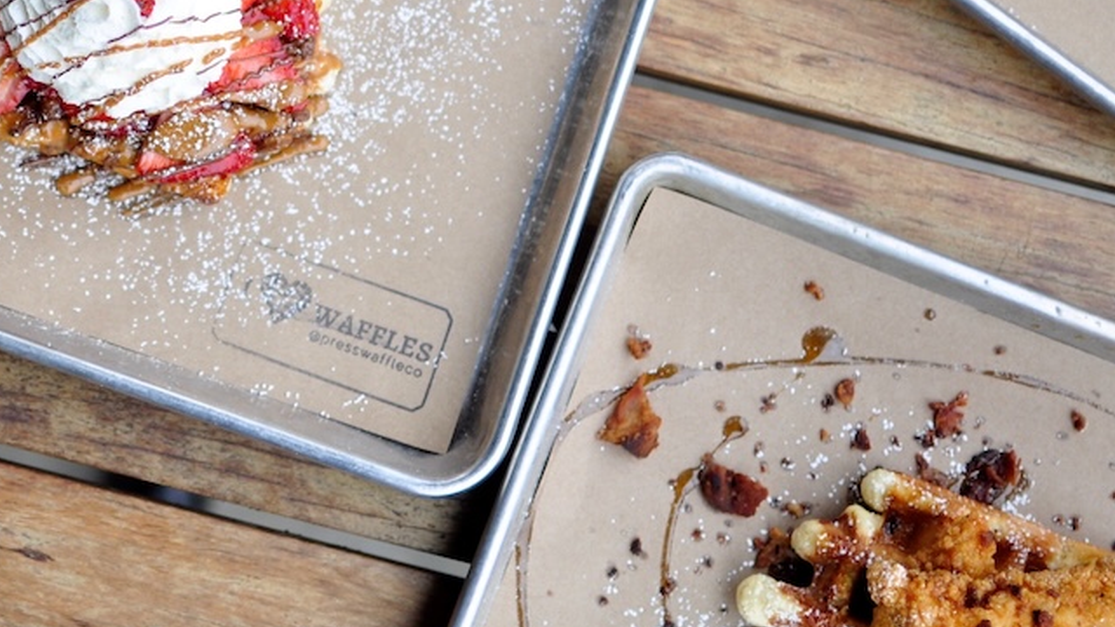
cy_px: -46
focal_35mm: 103
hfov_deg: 20.4
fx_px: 3045
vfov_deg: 11.6
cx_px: 155
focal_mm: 35
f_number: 1.8
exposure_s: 1/2000
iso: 200
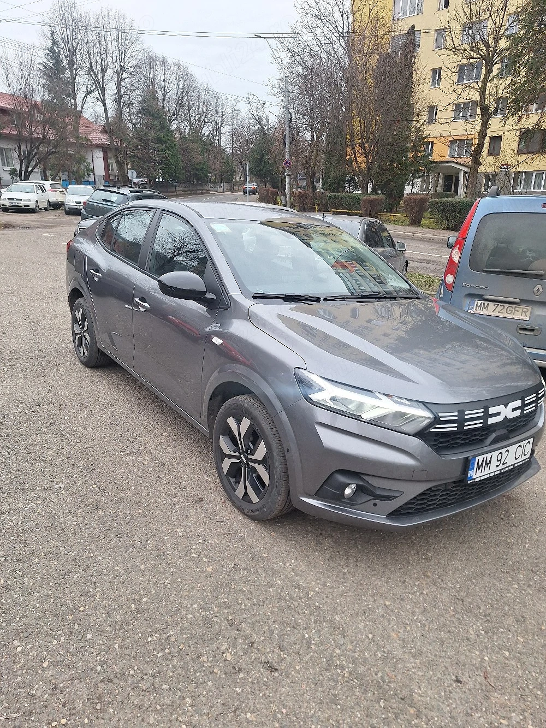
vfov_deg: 73.9
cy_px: 364
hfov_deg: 58.9
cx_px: 273
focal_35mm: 23
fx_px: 484
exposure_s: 1/114
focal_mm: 5.54
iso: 40
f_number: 1.8
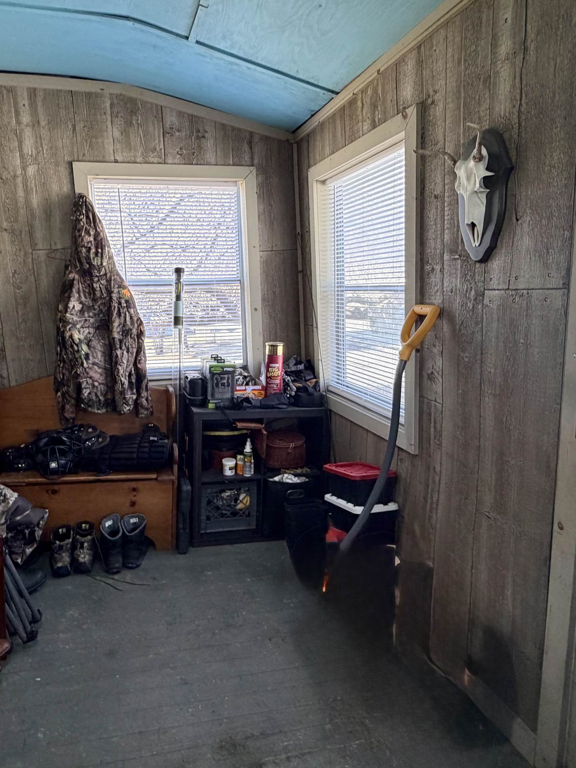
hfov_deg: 58.4
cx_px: 229
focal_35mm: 23
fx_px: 510
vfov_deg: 73.9
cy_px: 380
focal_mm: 2.22
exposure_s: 1/60
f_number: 2.2
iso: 200
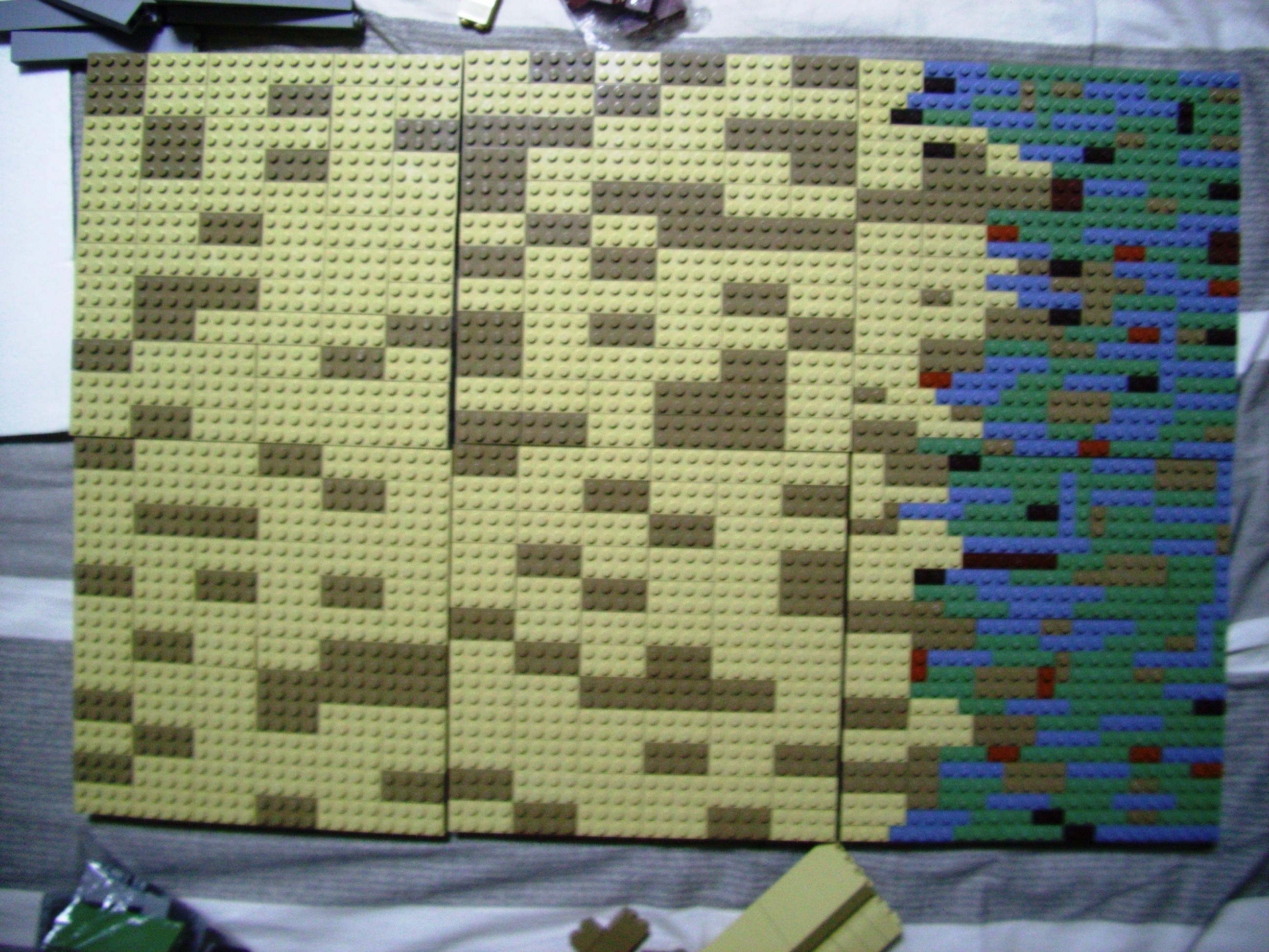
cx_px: 634
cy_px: 476
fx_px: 1173
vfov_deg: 44.2
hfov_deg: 56.8
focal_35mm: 32
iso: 160
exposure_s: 1/8
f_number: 2.9
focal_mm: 5.7
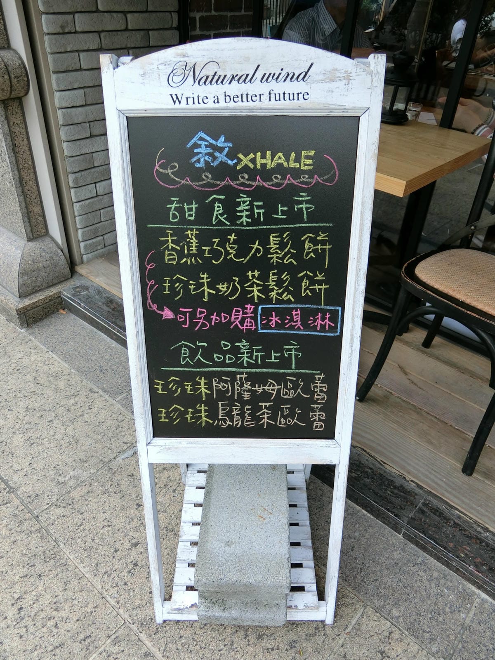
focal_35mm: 25
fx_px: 477
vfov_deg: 69.4
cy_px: 330
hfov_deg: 54.9
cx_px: 248
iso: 125
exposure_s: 1/125
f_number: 2.8
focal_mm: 5.4
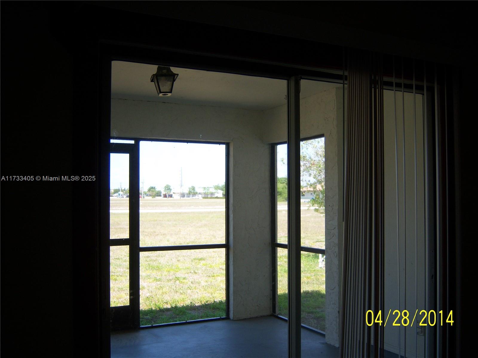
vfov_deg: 39.7
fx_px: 497
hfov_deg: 51.4
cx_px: 239
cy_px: 179
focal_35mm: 36
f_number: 2.8
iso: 80
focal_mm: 7.5
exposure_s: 1/200
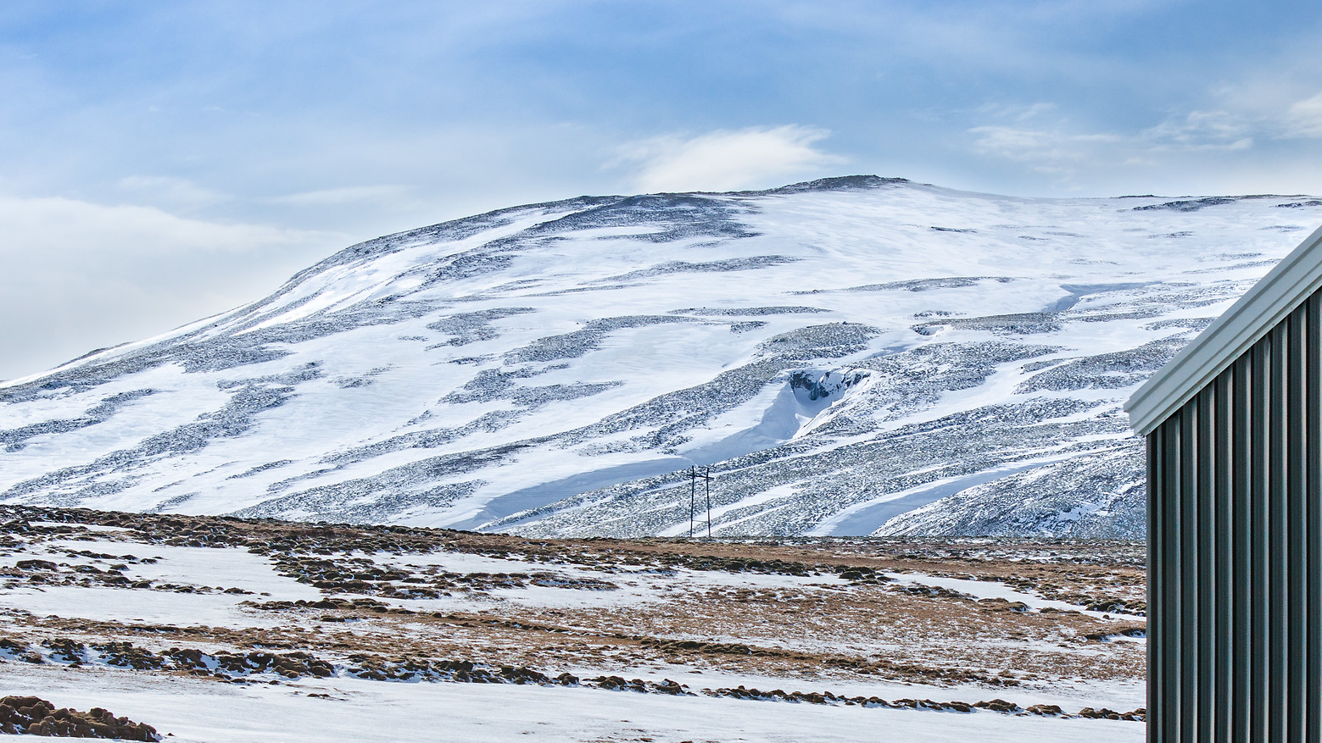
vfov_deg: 7.2
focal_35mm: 169
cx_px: 827
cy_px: 655
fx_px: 5924
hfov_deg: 12.7
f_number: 8
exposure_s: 1/1000
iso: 100
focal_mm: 70
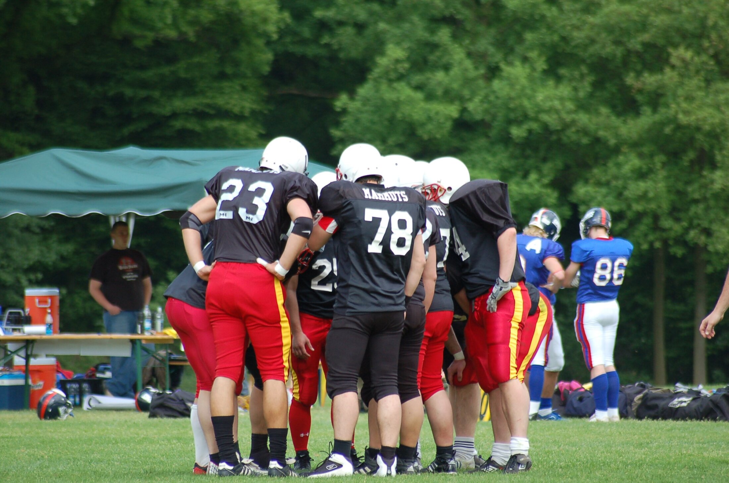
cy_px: 242
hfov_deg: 5.7
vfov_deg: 3.8
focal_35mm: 360
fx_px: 7276
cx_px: 364
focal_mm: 240
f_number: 5.3
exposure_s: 1/500
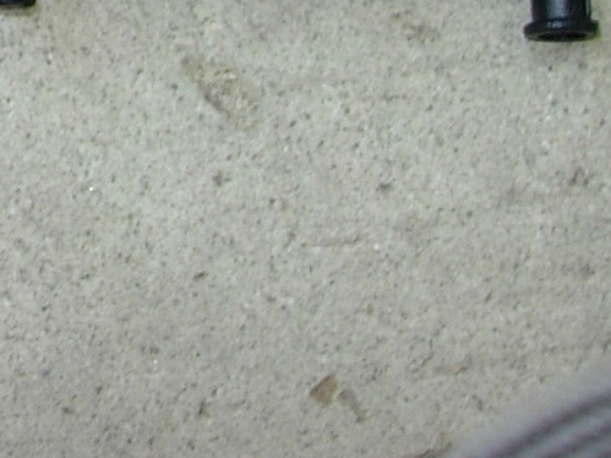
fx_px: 3053
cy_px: -573
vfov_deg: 8.0
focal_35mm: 173
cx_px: -524
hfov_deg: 10.7
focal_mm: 7.8
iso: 79
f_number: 4.8
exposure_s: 1/39.1
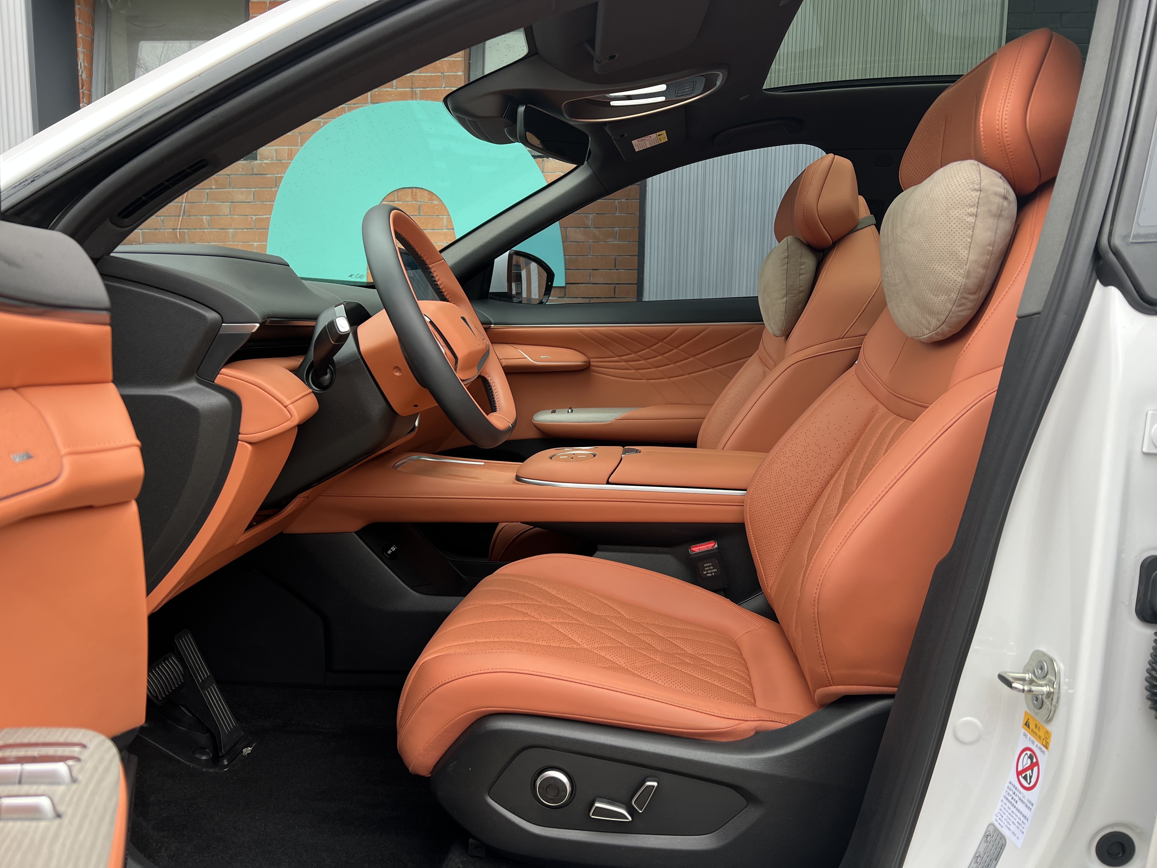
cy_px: 434
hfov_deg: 67.3
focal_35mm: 26
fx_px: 869
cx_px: 578
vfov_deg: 53.1
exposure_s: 1/376
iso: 50
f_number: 1.5
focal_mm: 5.7
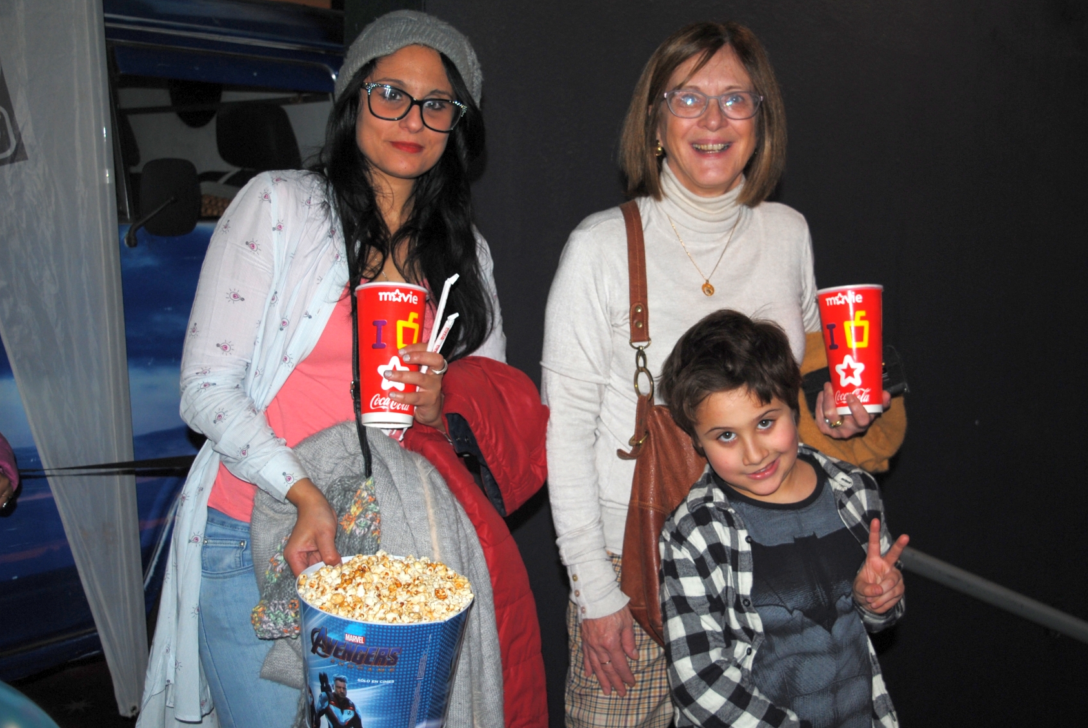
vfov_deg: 32.7
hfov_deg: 47.3
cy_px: 360
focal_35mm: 41
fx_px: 1240
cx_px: 598
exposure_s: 1/60
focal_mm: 24
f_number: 4
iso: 200
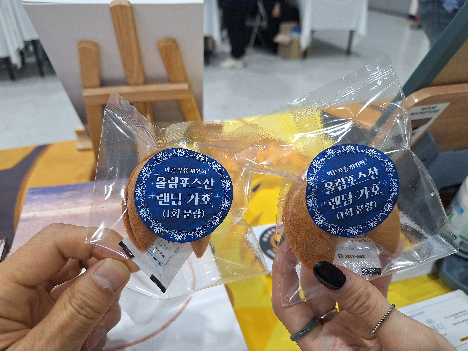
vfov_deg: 58.9
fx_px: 311
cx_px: 234
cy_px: 176
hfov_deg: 73.9
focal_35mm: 23
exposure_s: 1/40
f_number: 1.8
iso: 64
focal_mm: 5.54
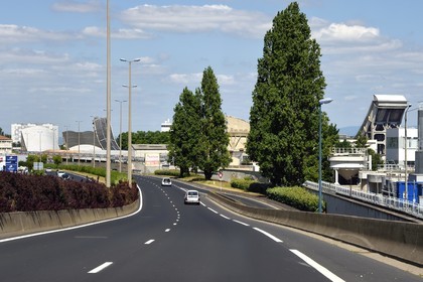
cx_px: 212
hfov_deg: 20.4
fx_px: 1175
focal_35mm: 100
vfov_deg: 13.7
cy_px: 141
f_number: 7.1
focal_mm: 100
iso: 200
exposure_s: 1/640
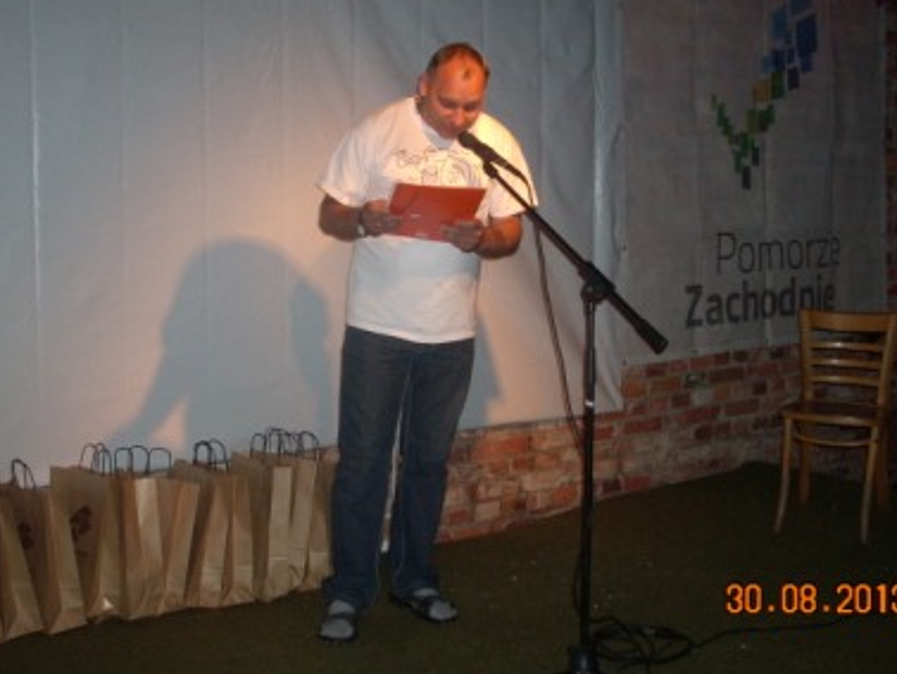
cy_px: 281
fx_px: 1141
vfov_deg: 32.8
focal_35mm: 44
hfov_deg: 42.9
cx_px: 421
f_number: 2.8
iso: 200
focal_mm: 6.2
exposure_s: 1/60
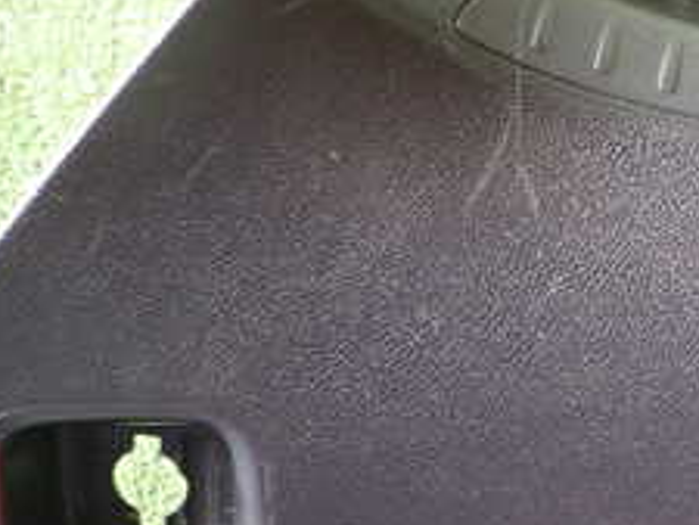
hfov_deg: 19.7
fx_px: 1940
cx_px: 746
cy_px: 395
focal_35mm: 96
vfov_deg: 15.3
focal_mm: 6.37
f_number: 2.5
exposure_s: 1/40
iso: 200
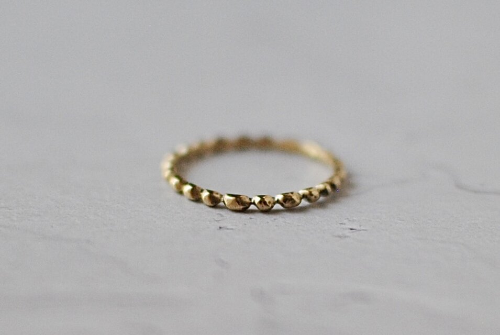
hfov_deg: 37.8
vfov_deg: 25.8
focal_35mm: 52
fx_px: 730
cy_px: 168
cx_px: 250
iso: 400
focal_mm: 35
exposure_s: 1/2000
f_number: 1.8
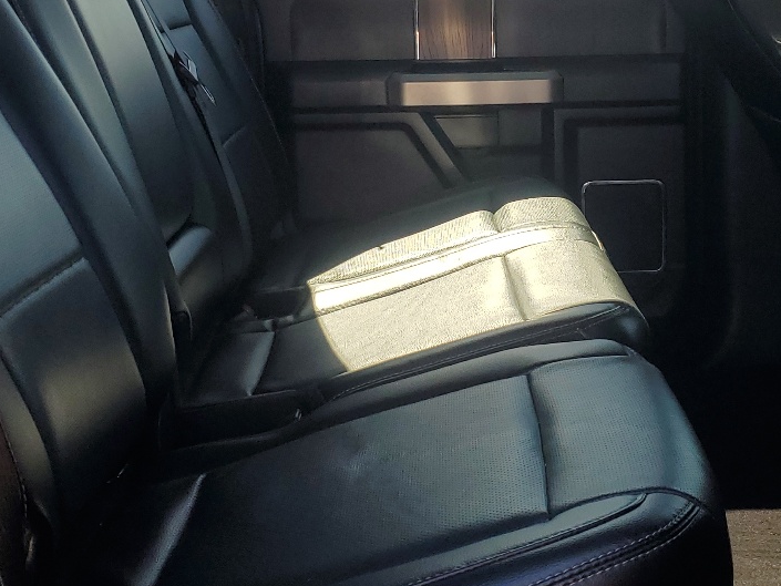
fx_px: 1331
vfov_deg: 24.7
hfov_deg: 32.5
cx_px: 490
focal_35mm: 59
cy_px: 185
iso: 50
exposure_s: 1/625
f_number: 1.5
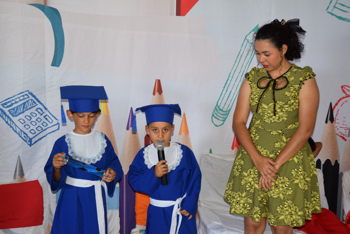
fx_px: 511
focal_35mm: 52
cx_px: 175
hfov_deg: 37.8
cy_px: 117
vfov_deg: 25.8
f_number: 4.5
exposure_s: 1/80
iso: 800
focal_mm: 35
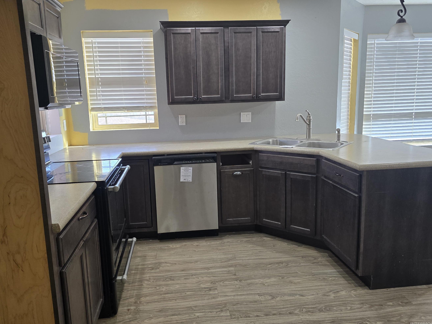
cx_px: 195
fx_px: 337
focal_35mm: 27
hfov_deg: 65.2
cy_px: 151
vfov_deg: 51.3
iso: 160
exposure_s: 1/120
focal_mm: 6.3
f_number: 1.7
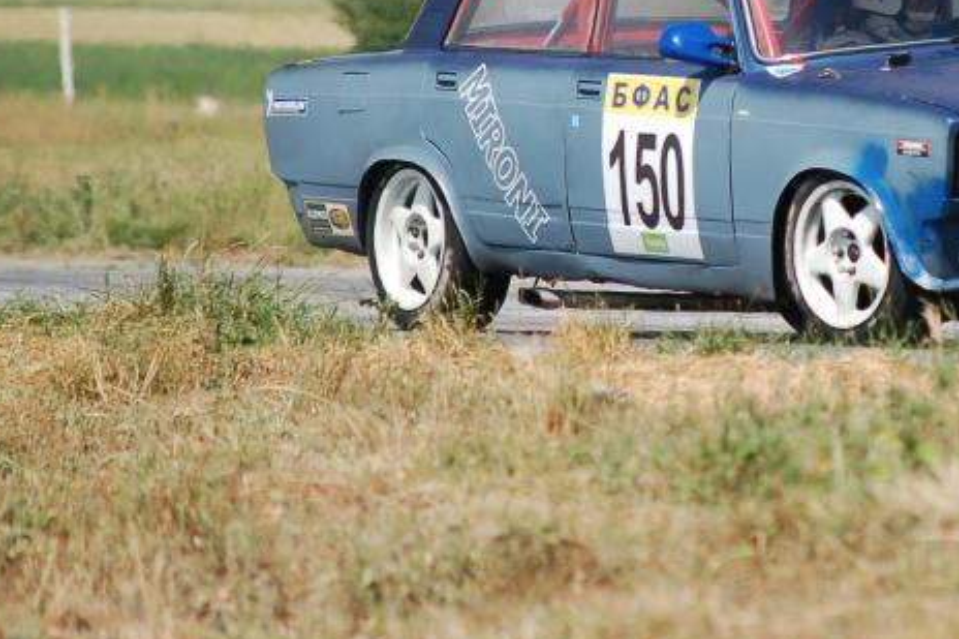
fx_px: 17628
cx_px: 767
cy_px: 49
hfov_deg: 3.1
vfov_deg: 2.1
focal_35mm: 662
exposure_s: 1/1000
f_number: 5.6
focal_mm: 200
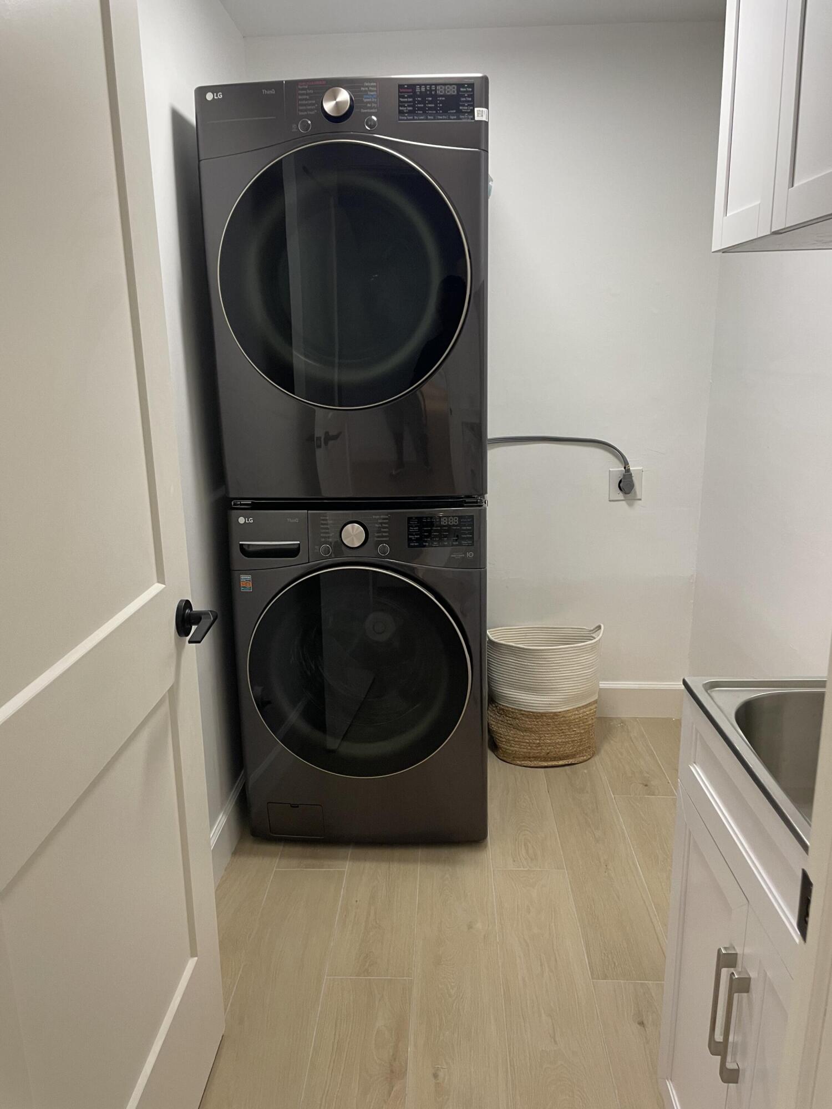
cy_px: 554
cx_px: 416
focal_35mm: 26
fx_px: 833
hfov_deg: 53.1
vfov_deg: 67.3
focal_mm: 4.2
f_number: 1.6
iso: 100
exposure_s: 1/60
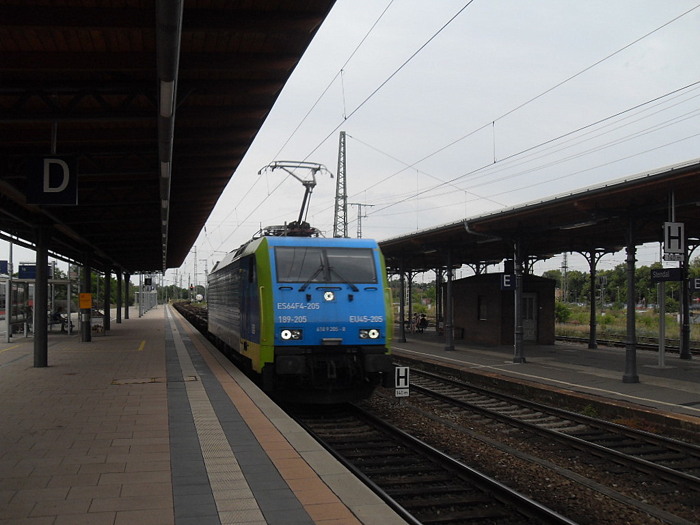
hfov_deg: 54.0
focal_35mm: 34
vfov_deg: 41.8
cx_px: 350
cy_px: 262
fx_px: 688
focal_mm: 6.3
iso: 80
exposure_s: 1/90
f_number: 7
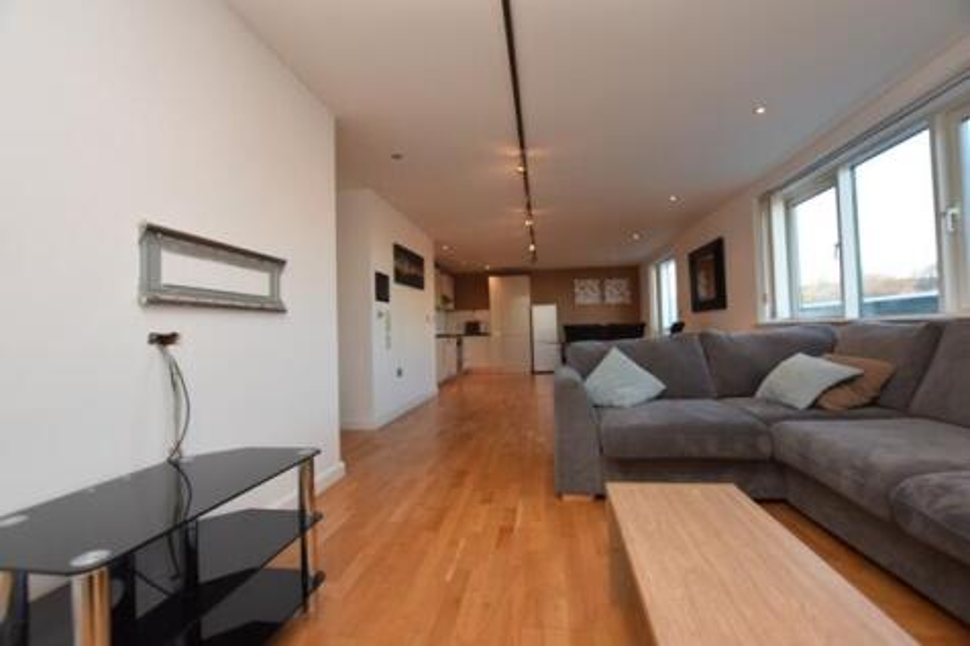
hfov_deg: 100.4
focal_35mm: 15
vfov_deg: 77.3
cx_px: 485
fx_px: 404
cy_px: 323
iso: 800
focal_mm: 10
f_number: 5.6
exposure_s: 1/125
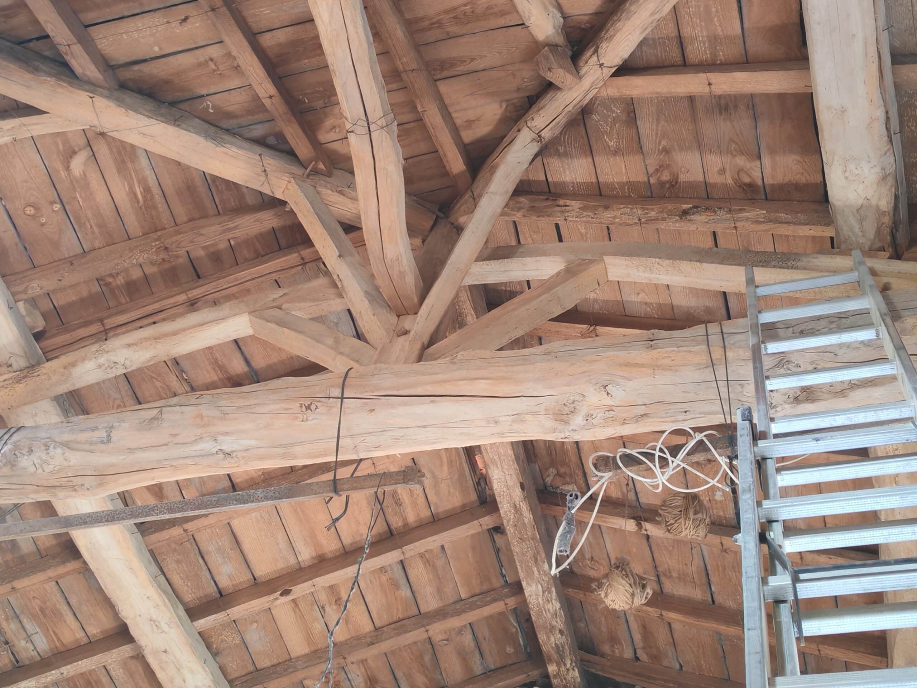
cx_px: 458
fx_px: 1272
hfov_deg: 39.7
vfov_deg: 30.3
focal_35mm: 48
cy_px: 344
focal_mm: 5.52
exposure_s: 1/33
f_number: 1.95
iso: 400
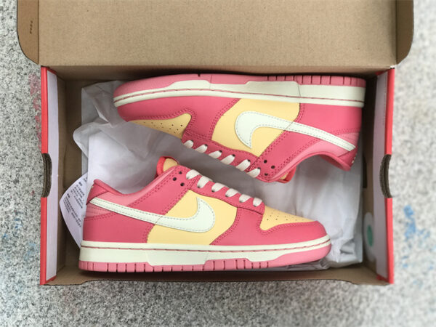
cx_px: 218
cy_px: 164
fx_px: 718
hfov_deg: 33.8
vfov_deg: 25.7
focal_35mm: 57
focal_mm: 6.6
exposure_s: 1/100
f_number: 2.8
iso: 25
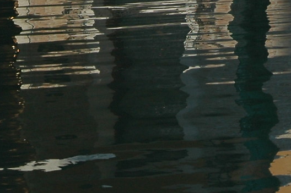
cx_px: 161
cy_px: 297
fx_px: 2754
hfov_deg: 6.0
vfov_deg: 4.0
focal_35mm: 341
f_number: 8
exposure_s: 1/250
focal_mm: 50
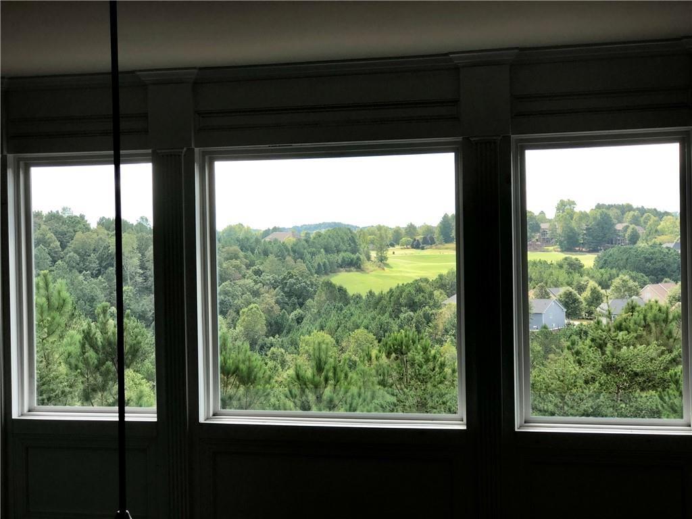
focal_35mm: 57
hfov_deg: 33.8
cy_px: 260
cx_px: 346
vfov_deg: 25.7
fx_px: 1139
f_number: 2.8
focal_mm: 6.6
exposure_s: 1/120
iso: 20
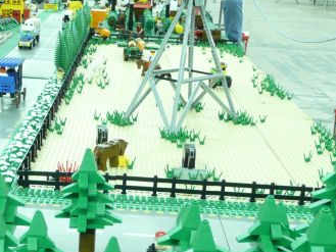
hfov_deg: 28.3
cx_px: 106
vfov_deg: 21.6
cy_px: 157
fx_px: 660
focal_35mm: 68
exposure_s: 1/3.2
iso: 200
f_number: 3.3
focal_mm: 4.6
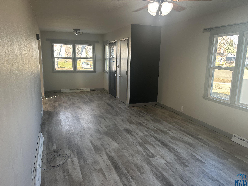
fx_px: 186
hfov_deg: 67.3
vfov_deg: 53.1
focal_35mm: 26
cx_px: 124
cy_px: 93
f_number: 1.5
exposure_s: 1/120
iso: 80
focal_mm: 5.7
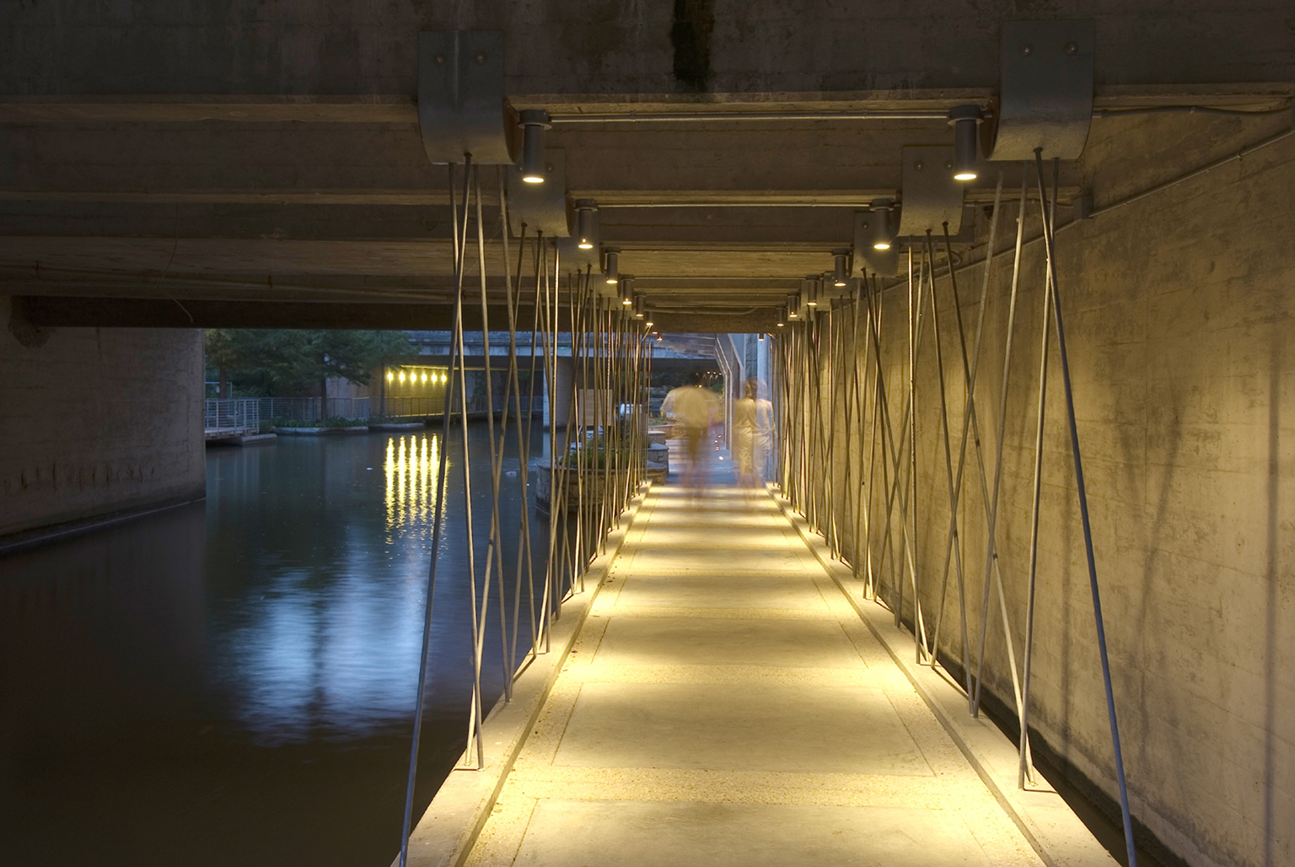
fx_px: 1296
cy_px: 434
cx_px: 648
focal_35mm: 36
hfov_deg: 53.1
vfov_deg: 37.0
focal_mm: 24
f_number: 8
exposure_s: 5
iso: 100
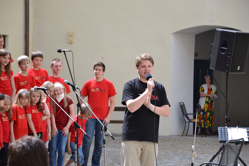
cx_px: 124
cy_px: 83
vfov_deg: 10.2
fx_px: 934
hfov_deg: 15.2
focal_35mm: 135
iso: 125
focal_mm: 90
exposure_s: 1/125
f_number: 5.6
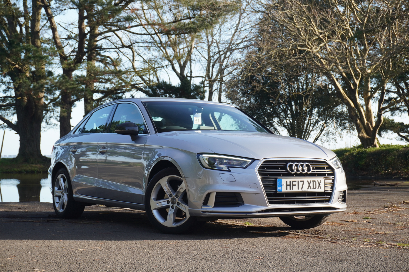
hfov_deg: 31.9
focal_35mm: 63
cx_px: 204
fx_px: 715
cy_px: 136
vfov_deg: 21.5
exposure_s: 1/100
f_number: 6.3
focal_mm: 42
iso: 100
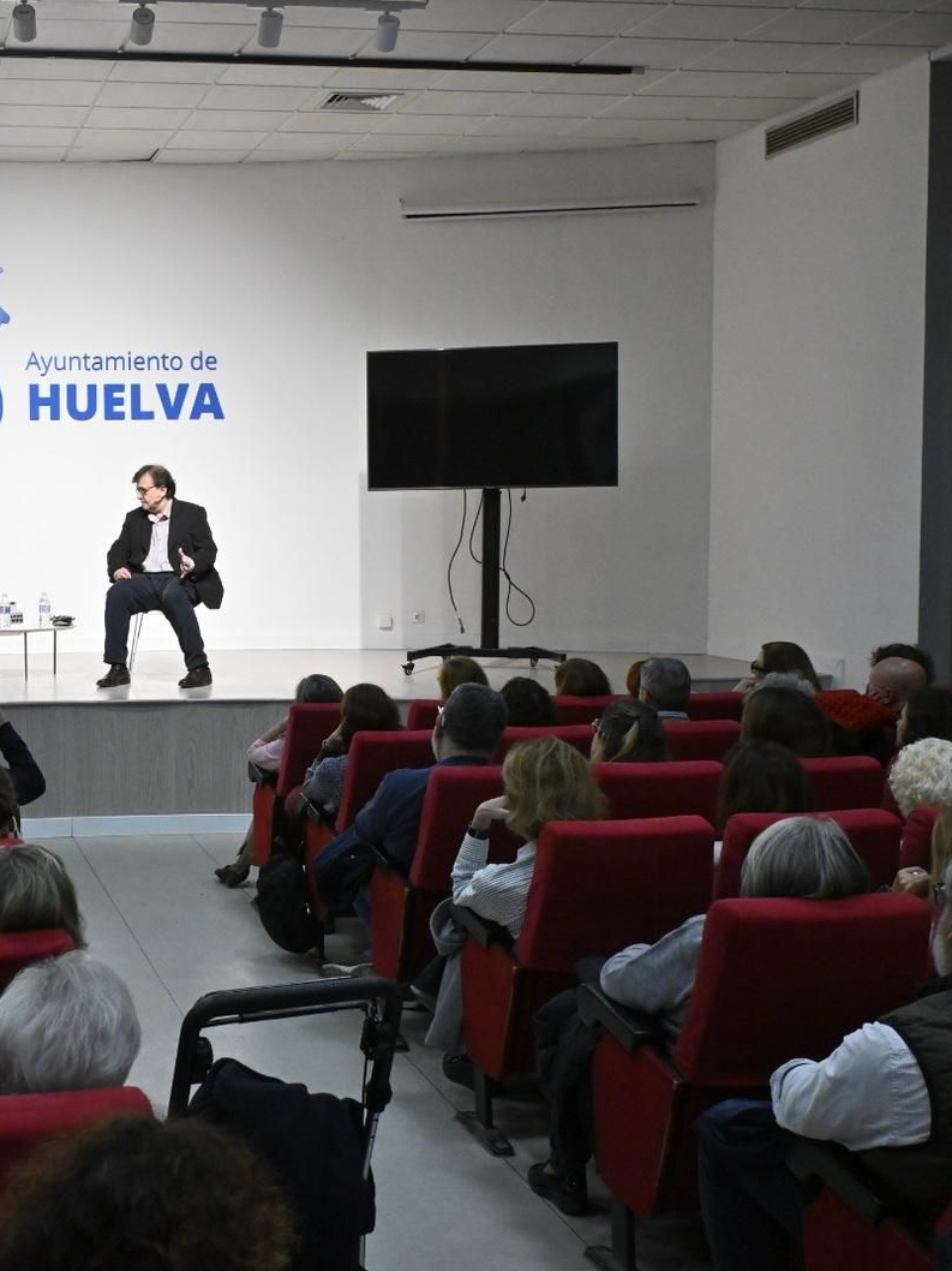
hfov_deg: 29.2
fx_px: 1761
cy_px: 631
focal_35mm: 48
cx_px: 124
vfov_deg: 39.7
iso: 2000
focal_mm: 22
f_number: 5.6
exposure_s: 1/200
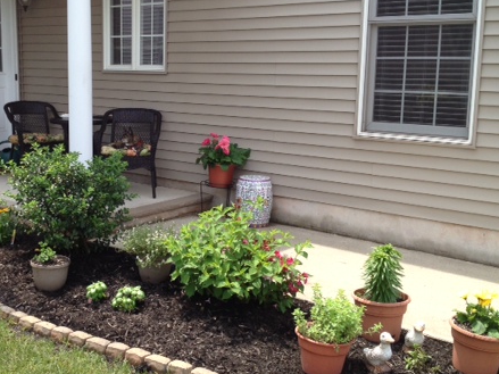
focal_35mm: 51
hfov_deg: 37.2
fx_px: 735
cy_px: 169
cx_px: 177
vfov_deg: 28.5
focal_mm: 4.28
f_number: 2.4
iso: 50
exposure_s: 1/620
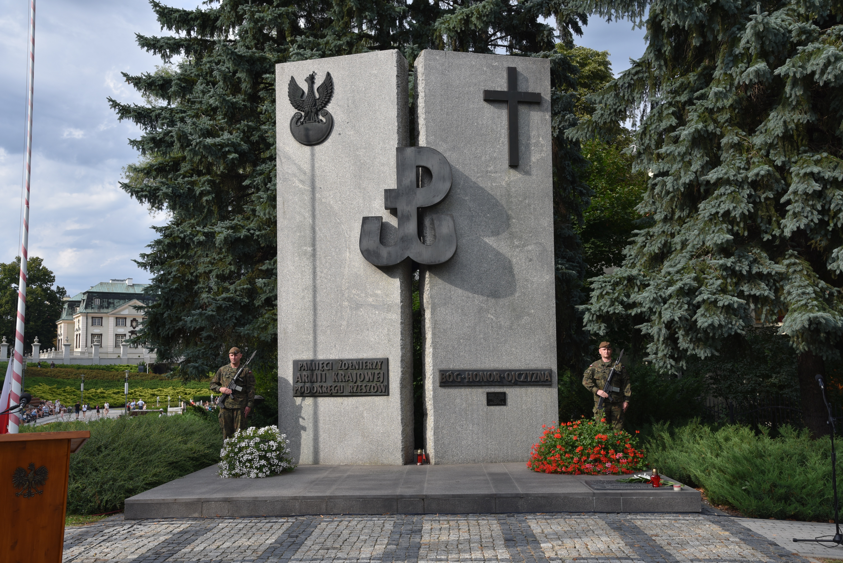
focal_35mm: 38
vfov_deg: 35.1
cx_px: 422
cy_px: 282
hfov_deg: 50.7
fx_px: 890
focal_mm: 38
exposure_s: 1/320
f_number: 8
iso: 200
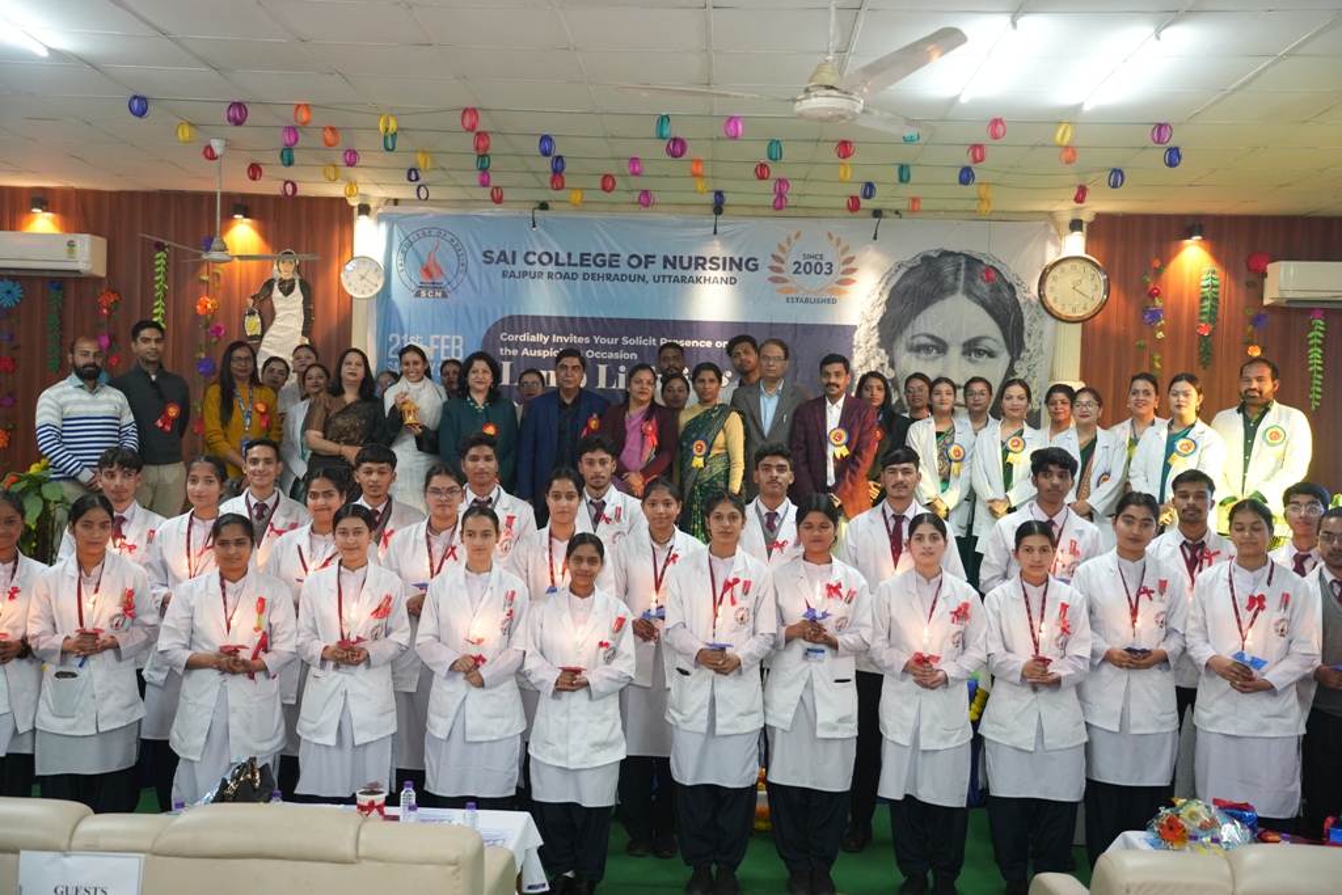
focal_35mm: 37
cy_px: 448
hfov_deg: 51.9
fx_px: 1379
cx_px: 671
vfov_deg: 36.0
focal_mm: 37
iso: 2500
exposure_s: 1/125
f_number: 3.2
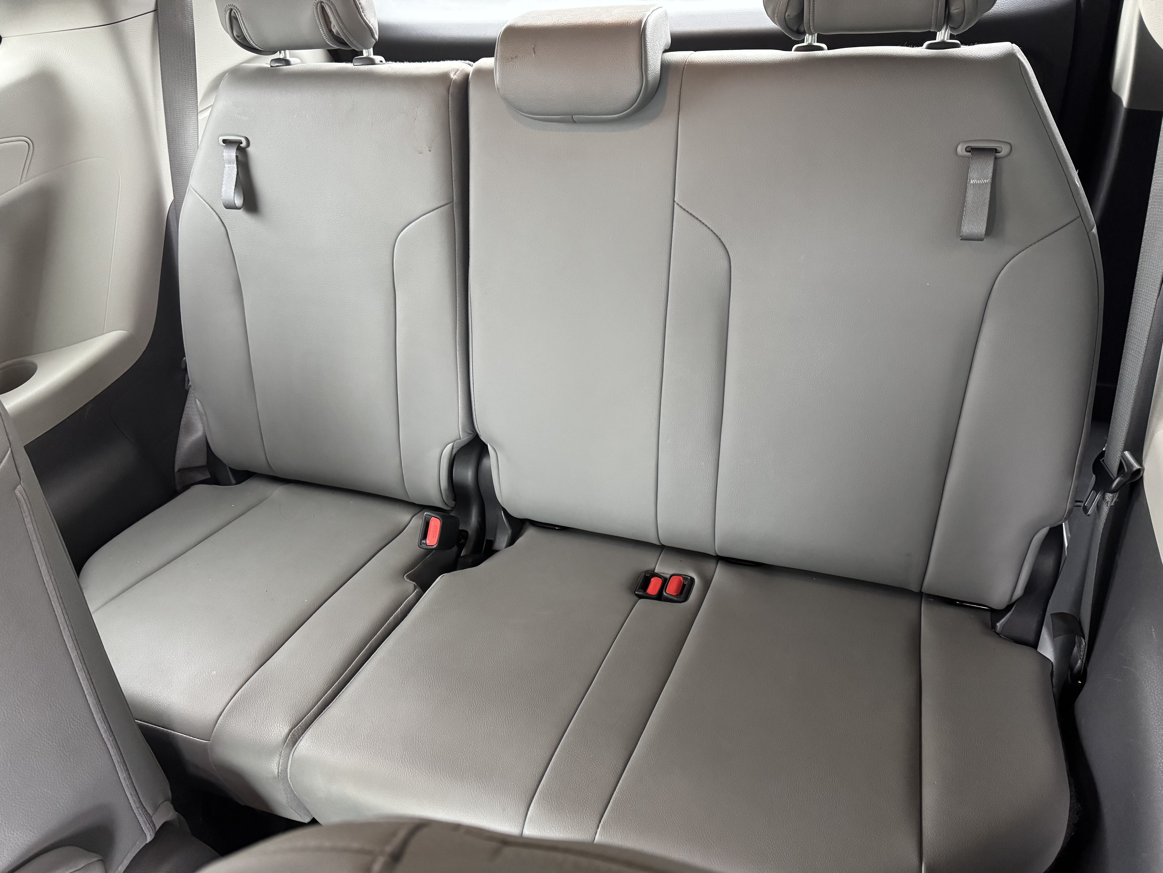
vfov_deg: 56.8
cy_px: 436
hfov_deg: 71.6
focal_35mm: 24
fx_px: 806
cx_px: 582
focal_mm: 6.76
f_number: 1.78
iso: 800
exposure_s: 1/60
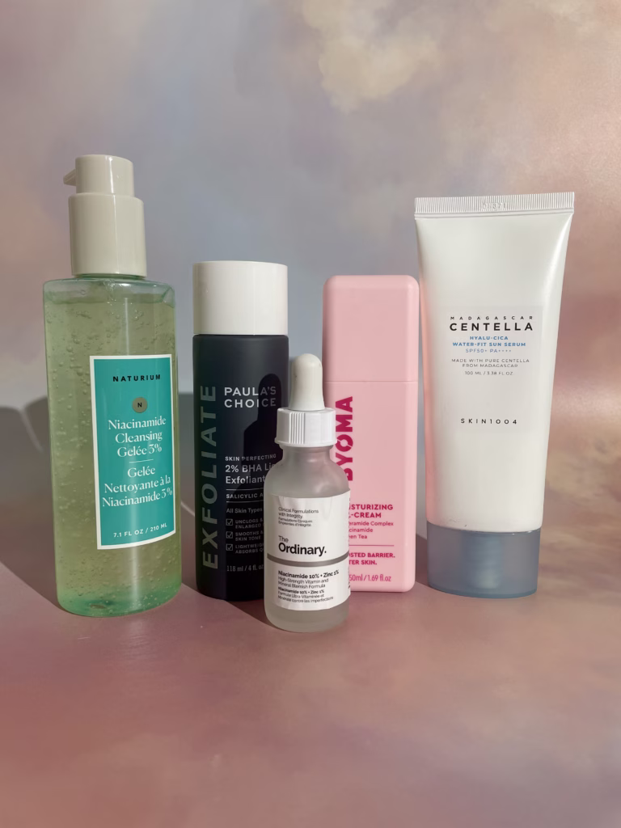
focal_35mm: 26
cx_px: 310
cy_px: 414
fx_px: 622
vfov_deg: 67.3
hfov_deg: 53.1
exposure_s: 1/190
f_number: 1.6
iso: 32
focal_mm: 4.2
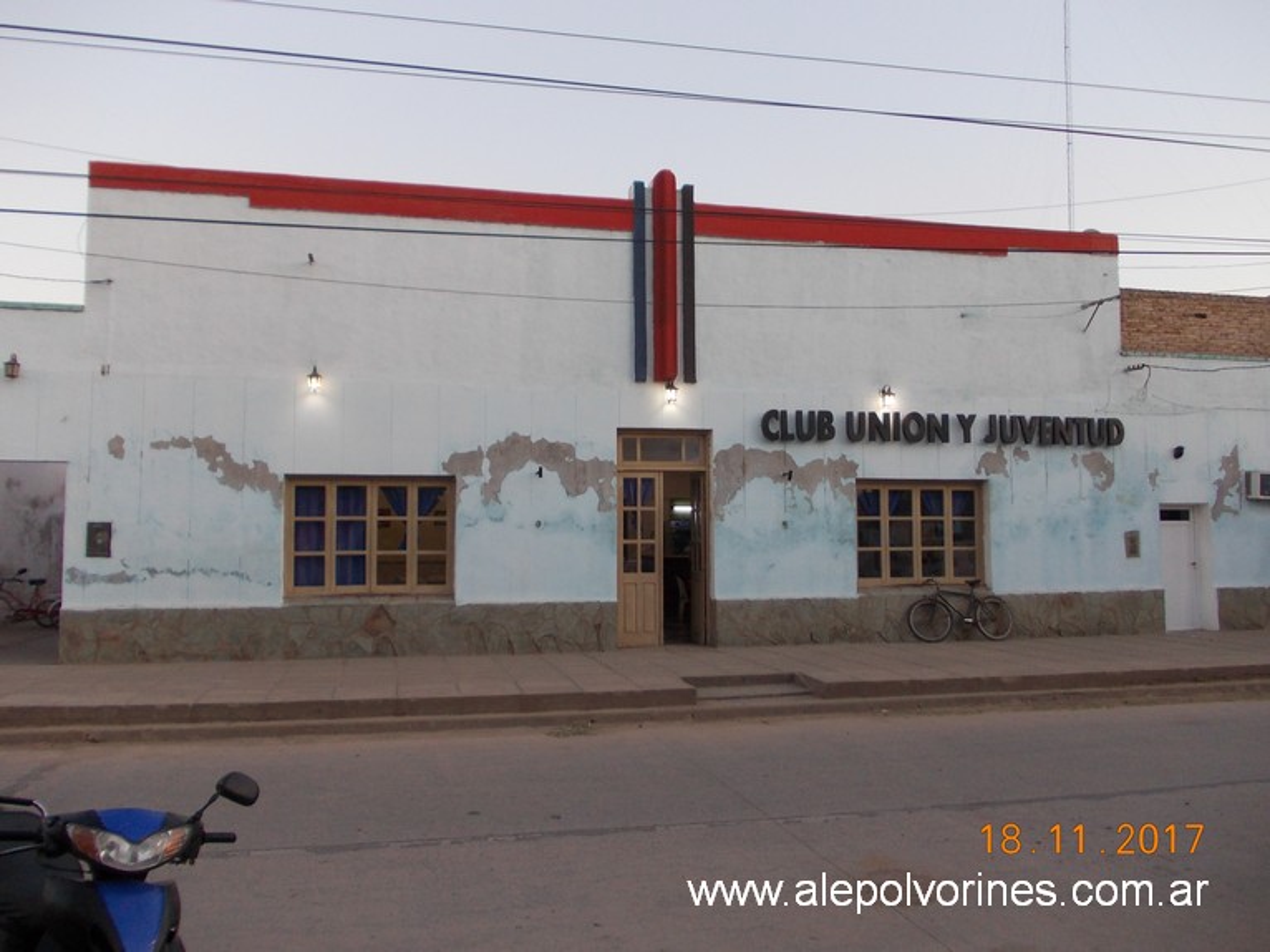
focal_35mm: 28
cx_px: 635
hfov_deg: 63.5
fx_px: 1027
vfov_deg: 49.7
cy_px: 476
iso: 80
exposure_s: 1/40
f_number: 2.7
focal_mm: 4
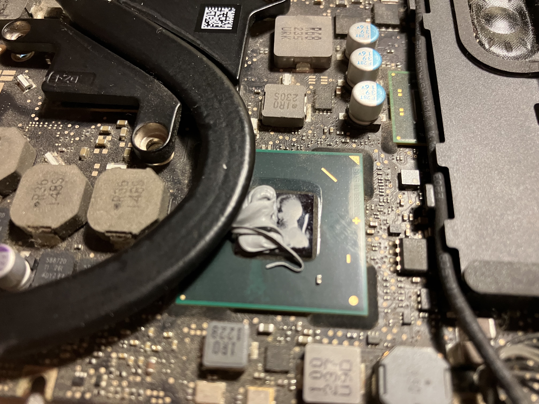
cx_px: 270
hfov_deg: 63.4
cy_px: 202
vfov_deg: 49.7
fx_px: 436
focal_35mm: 28
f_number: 1.8
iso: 250
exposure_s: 1/50
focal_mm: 3.99
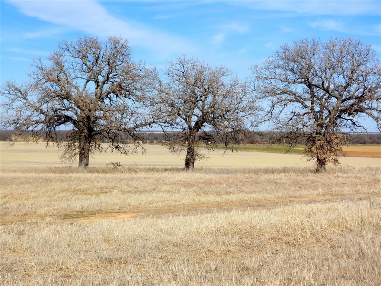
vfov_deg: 21.0
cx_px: 190
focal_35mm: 70
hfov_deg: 27.8
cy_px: 143
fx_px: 770
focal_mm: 12.6
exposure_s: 1/1600
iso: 100
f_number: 4
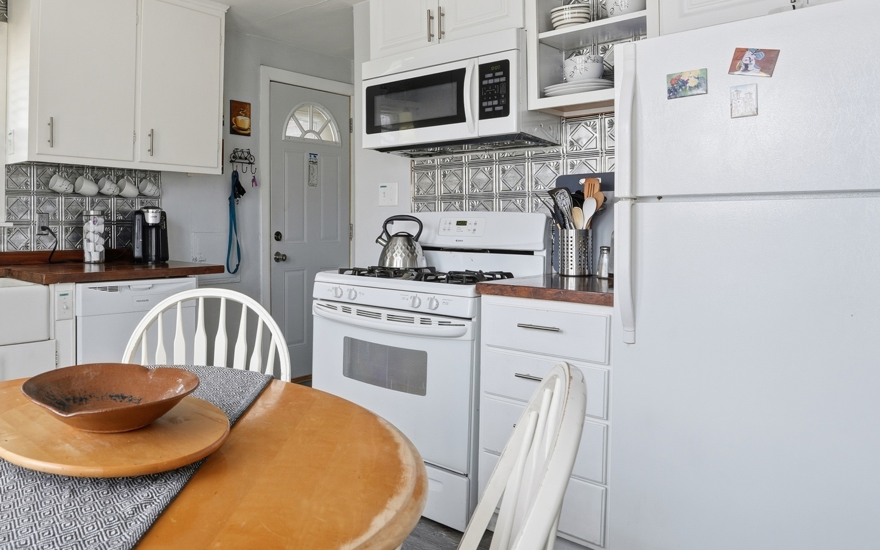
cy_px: 218
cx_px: 241
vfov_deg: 48.9
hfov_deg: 68.7
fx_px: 600
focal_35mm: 25
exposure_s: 1/50
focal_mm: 16
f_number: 9
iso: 250
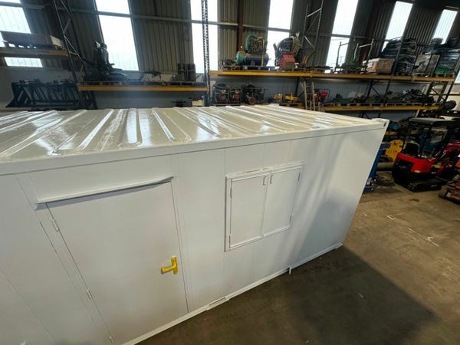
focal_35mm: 14
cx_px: 230
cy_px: 172
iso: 80
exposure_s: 1/99
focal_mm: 2.22
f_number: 2.2
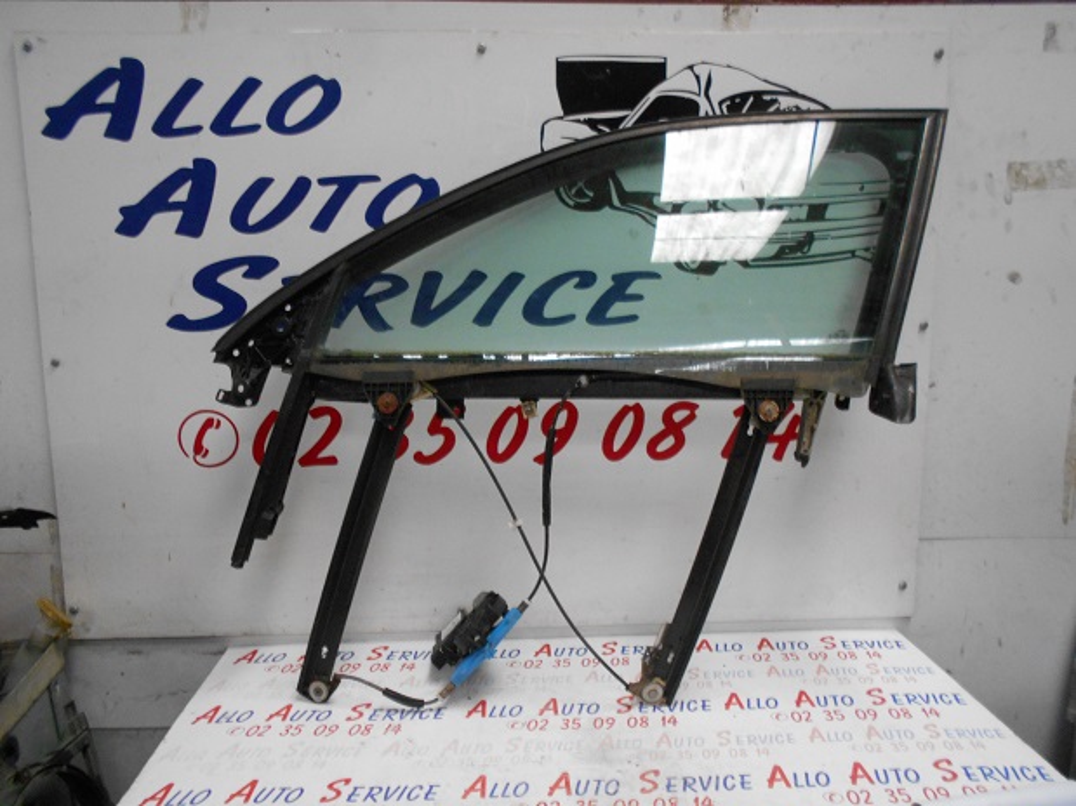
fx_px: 808
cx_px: 538
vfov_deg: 53.0
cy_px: 403
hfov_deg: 67.3
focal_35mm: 26
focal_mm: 4.6
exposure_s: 1/10
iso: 400
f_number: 3.2
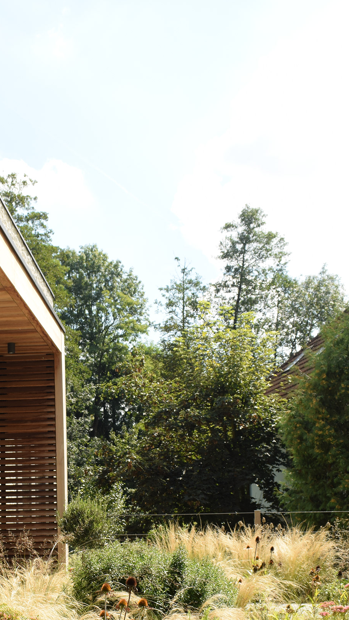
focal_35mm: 56
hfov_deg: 21.1
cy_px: 453
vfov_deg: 36.5
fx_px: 921
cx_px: 45
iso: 200
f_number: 7.1
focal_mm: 20
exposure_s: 1/400
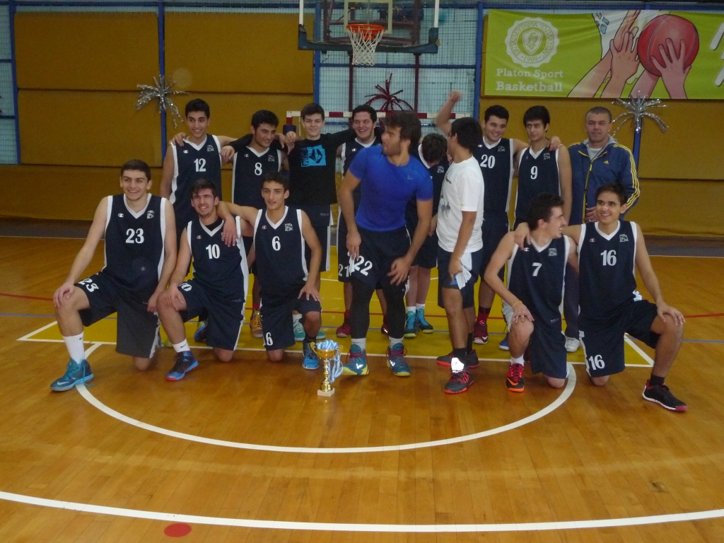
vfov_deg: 41.8
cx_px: 362
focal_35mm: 34
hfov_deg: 54.0
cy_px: 272
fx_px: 711
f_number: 3.6
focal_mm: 5.6
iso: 500
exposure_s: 1/30
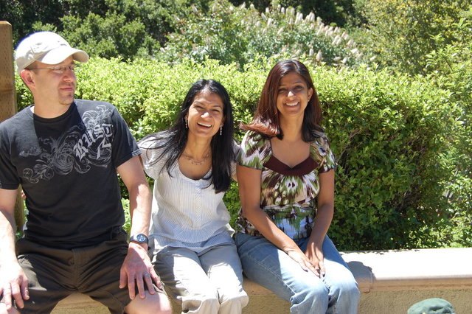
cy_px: 157
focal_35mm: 48
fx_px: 629
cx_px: 236
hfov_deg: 41.1
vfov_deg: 28.0
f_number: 7.1
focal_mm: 32
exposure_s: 1/200
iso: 200
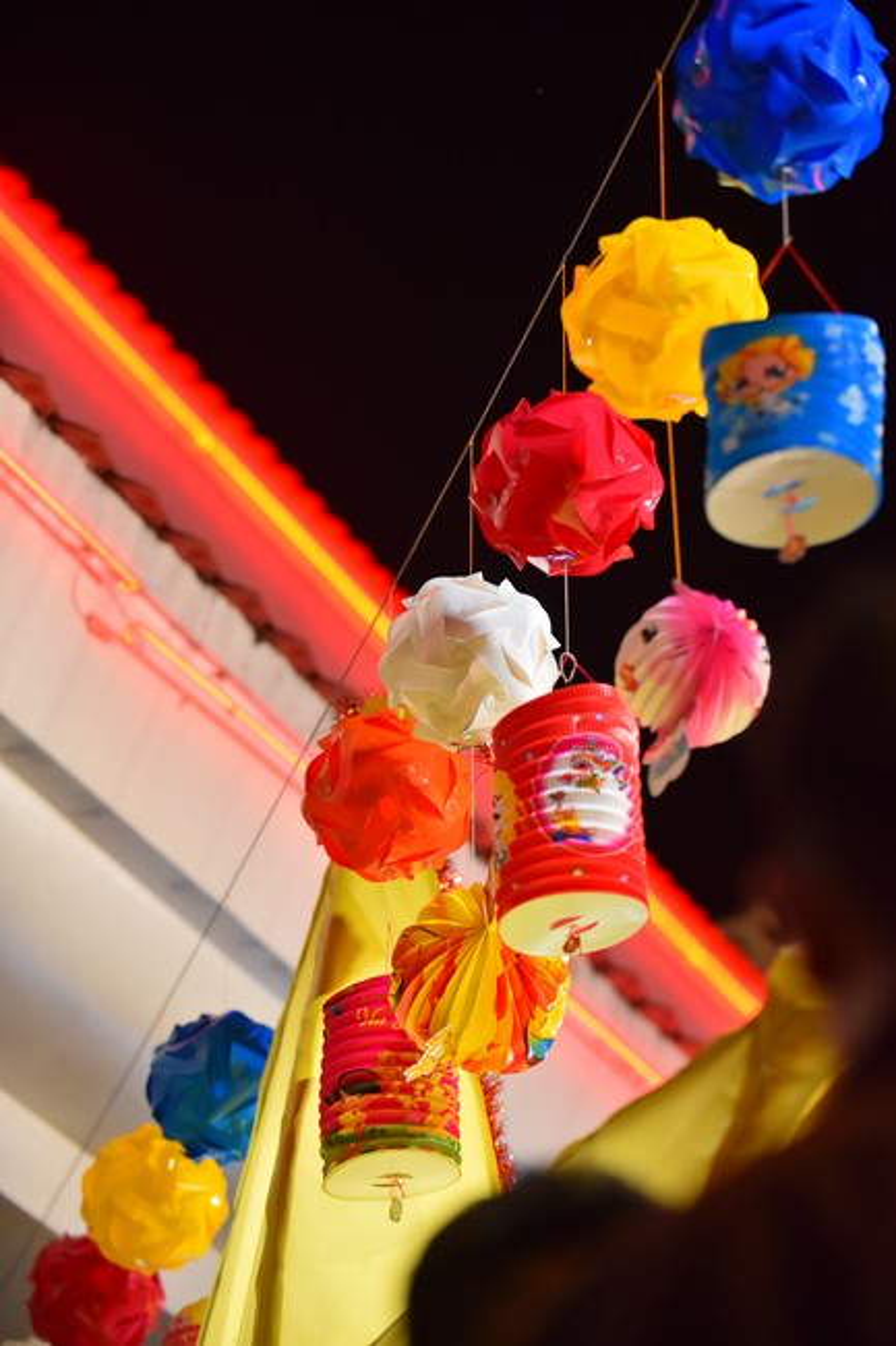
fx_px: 3922
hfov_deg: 13.0
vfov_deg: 19.5
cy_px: 673
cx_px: 448
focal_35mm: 105
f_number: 2.8
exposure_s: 1/200
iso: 800
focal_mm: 105
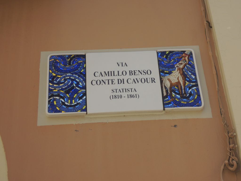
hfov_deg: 27.8
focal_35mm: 70
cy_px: 90
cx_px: 120
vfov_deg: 21.0
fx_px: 487
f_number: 4
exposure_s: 1/250
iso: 100
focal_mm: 12.5
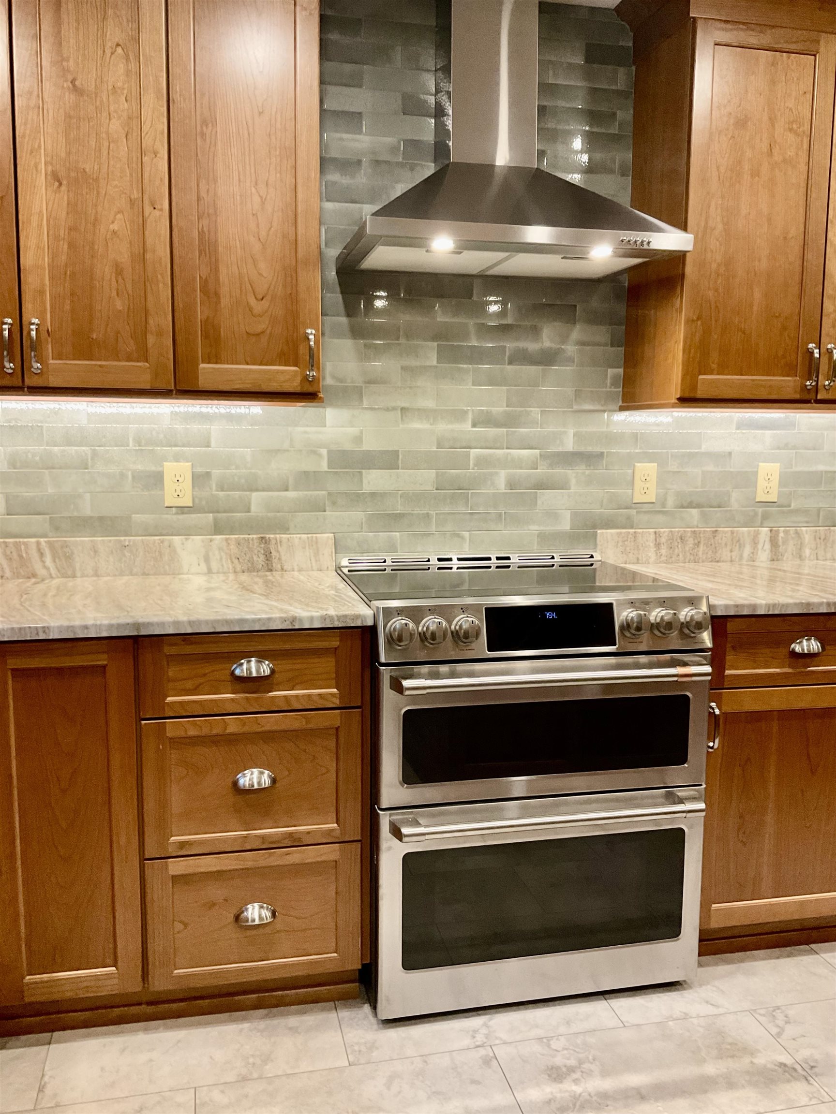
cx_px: 418
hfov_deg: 48.2
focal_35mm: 29
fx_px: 934
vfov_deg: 61.7
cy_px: 557
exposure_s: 1/60
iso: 160
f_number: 1.8
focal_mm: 3
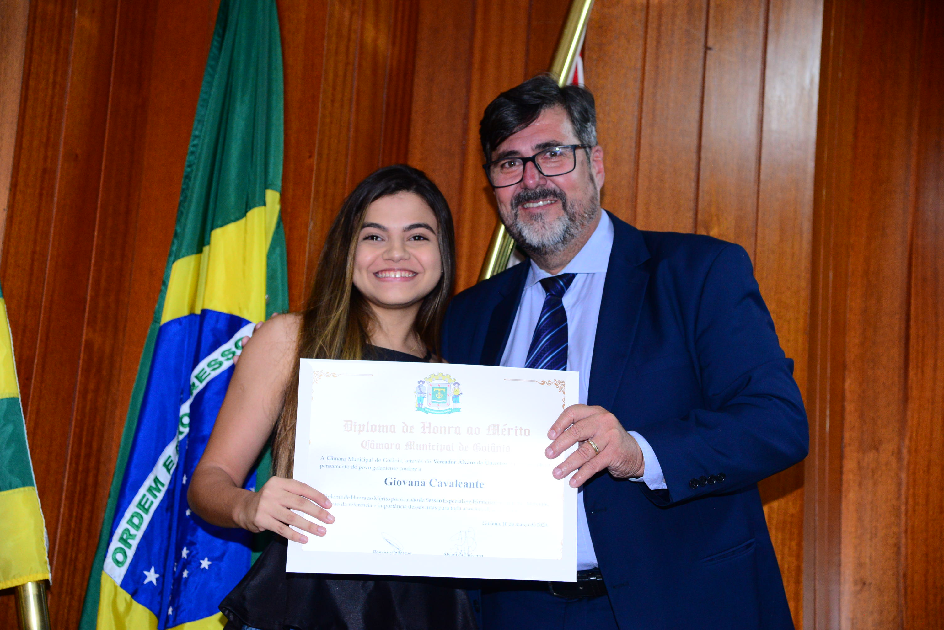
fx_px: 1731
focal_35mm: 66
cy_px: 315
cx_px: 472
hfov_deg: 30.5
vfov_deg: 20.6
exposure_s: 1/125
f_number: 4.5
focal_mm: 66
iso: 2500
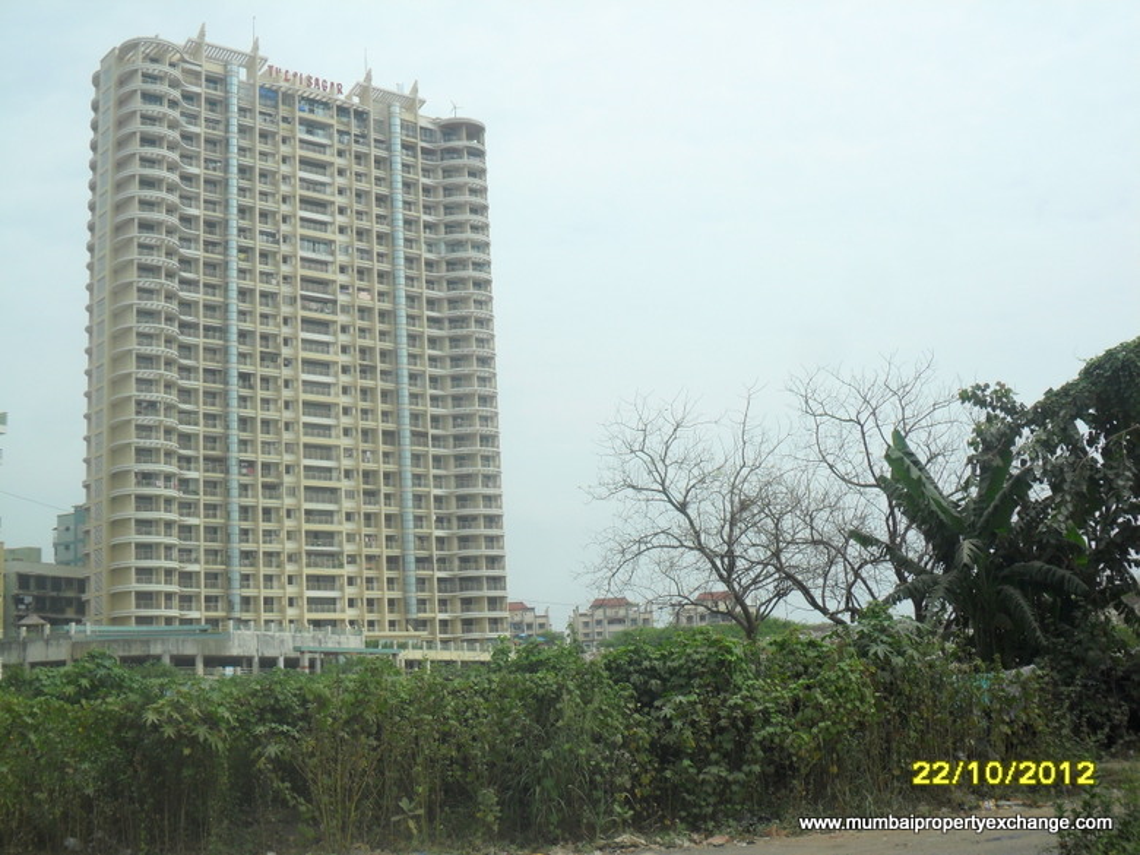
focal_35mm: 44
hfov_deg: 42.9
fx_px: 1449
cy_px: 428
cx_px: 570
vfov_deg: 32.9
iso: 100
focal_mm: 7.8
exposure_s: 1/1000
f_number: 4.5
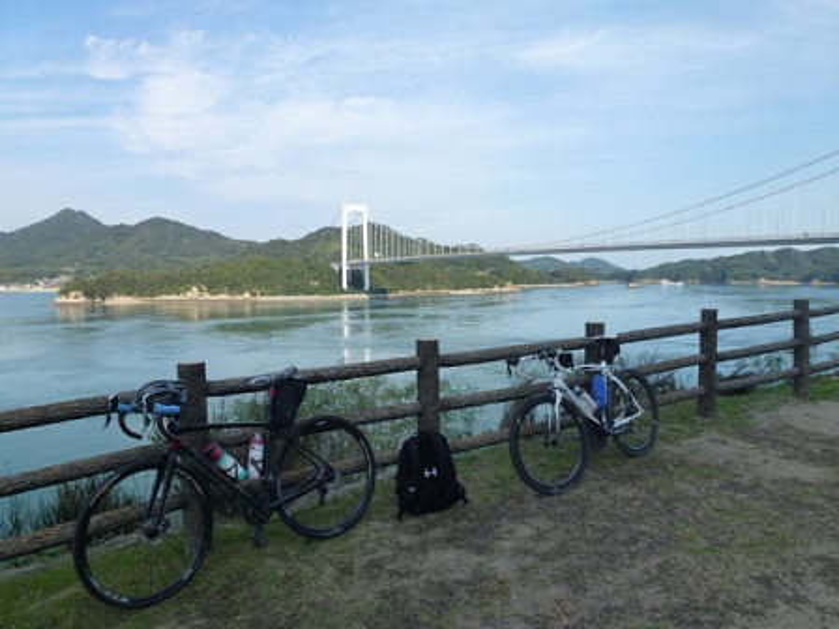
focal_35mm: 24
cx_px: 420
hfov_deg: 71.6
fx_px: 582
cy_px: 314
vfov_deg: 56.8
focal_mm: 4.3
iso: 160
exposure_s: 1/500
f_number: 4
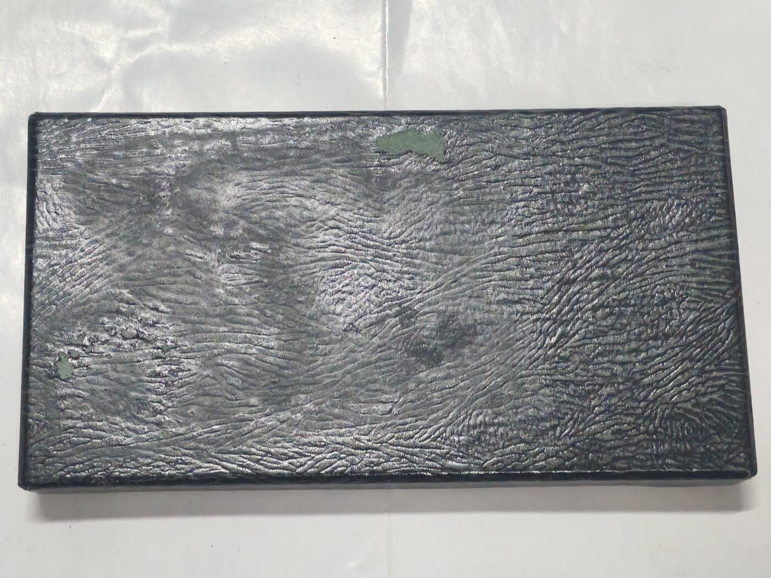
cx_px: 386
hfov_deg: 28.6
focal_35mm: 68
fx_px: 1515
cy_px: 289
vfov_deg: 21.6
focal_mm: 5.52
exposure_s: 1/33
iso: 1000
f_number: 1.95
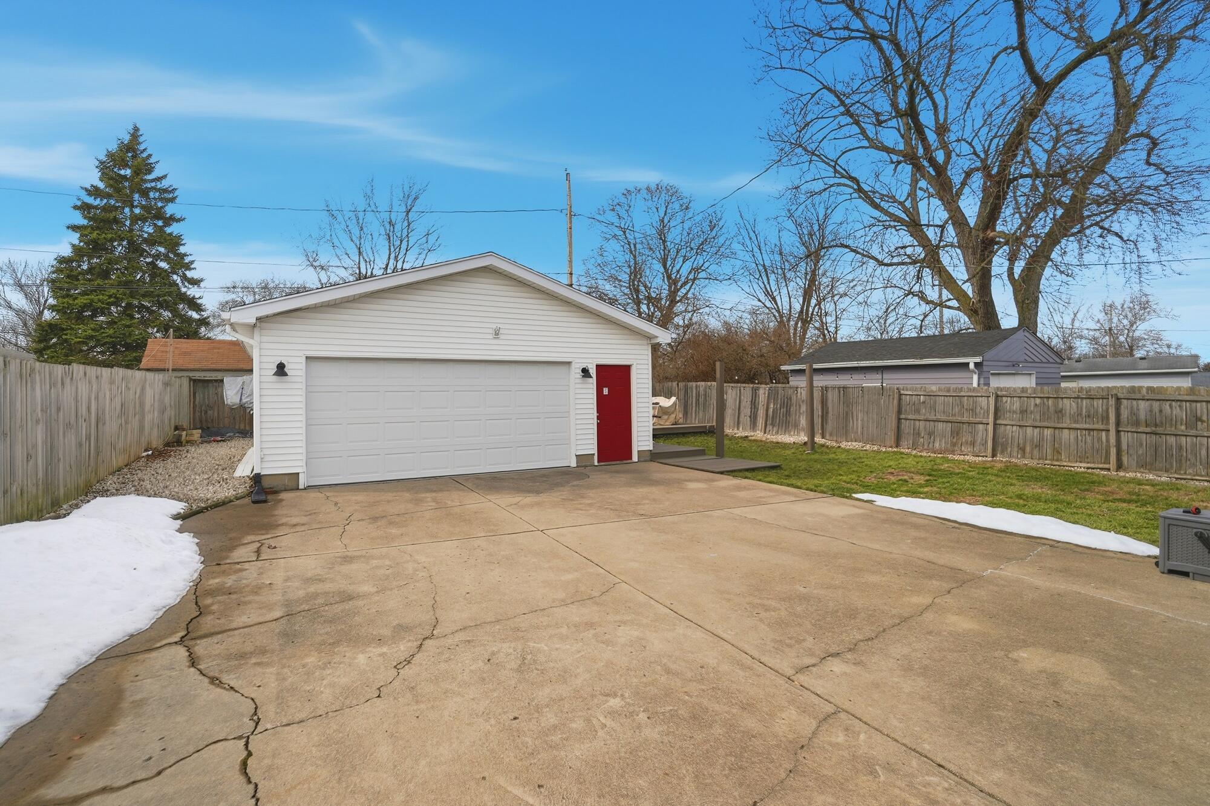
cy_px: 403
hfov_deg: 100.4
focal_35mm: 15
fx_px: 504
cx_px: 605
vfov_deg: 77.3
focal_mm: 10
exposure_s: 1/4000
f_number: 5.6
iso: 100
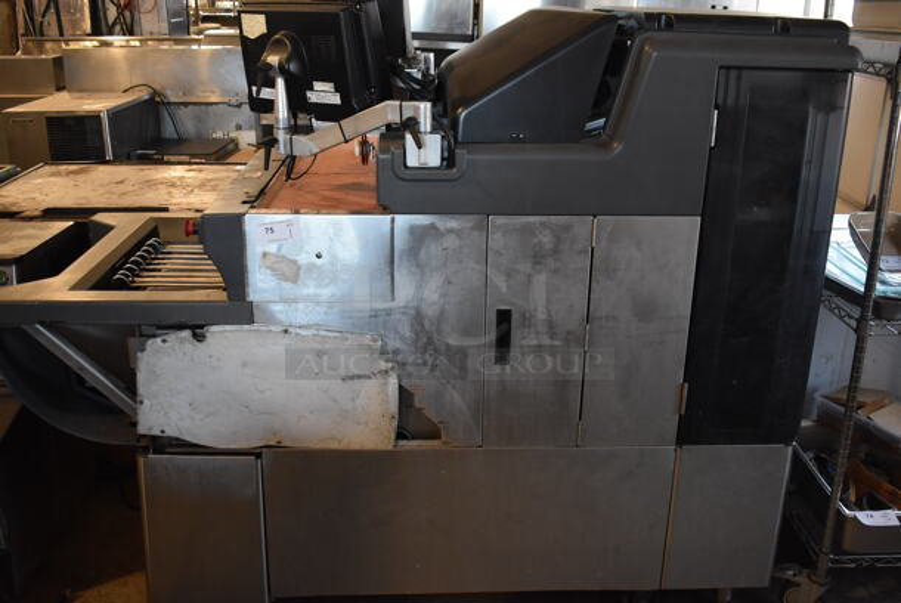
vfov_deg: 38.4
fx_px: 864
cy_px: 302
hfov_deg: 55.1
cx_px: 450
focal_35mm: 34
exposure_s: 1/125
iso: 1600
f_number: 3.8
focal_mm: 23
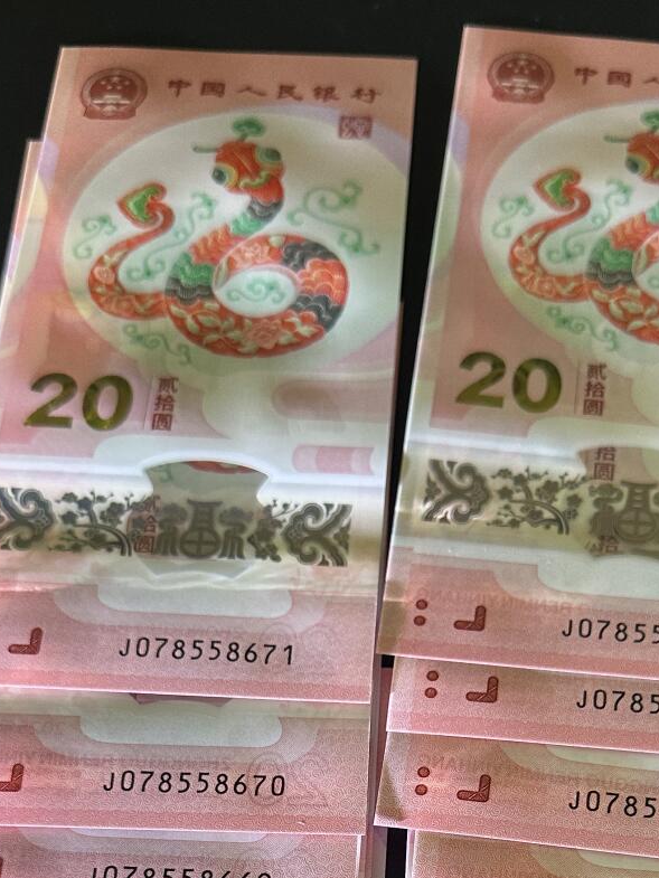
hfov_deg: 26.5
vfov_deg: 31.9
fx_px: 1396
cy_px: 899
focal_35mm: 55
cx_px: 416
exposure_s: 1/121
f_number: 1.78
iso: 200
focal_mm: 6.86
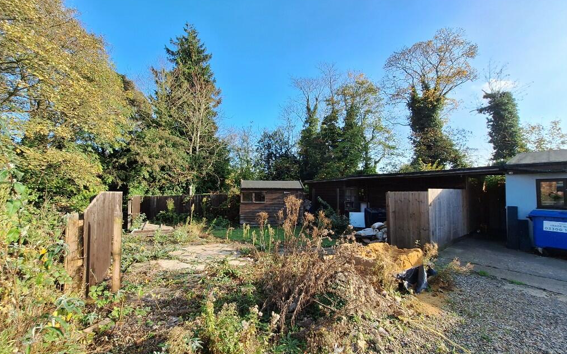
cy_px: 181
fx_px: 216
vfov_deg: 78.6
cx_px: 282
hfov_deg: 105.3
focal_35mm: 14
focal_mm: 1.74
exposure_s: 1/1031
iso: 40
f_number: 2.2
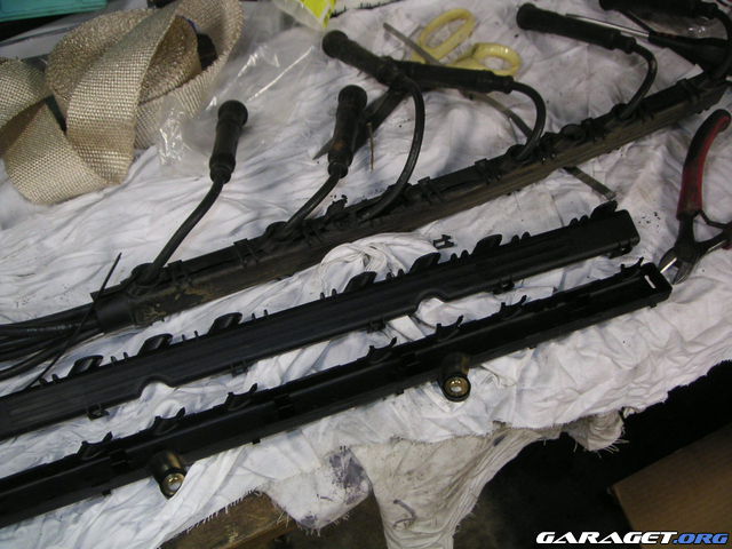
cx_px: 366
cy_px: 274
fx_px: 804
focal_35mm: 38
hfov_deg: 49.0
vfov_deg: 37.7
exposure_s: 1/20
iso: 100
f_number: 2.8
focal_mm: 6
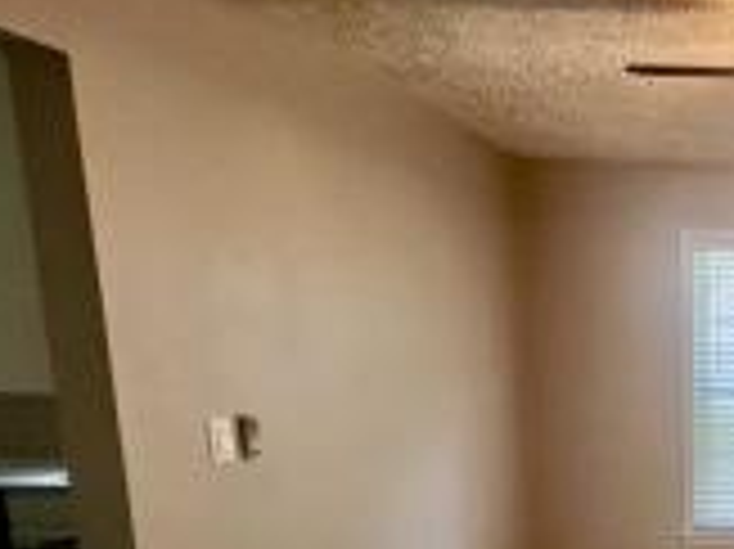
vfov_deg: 41.3
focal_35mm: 32
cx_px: 874
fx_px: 678
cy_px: 472
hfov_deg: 40.5
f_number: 1.8
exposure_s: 1/60
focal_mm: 1.57
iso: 160
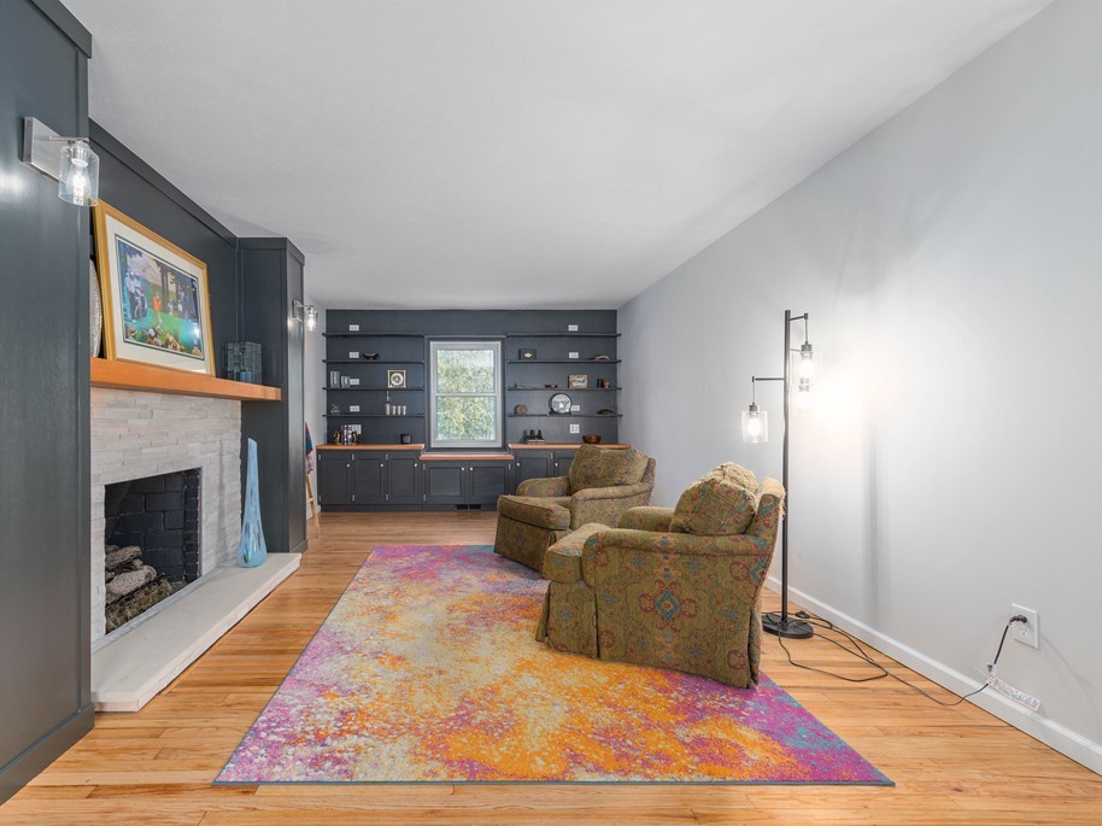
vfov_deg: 78.0
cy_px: 395
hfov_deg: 94.2
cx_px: 491
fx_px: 509
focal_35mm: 16
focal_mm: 14
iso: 200
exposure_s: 1/60
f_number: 9
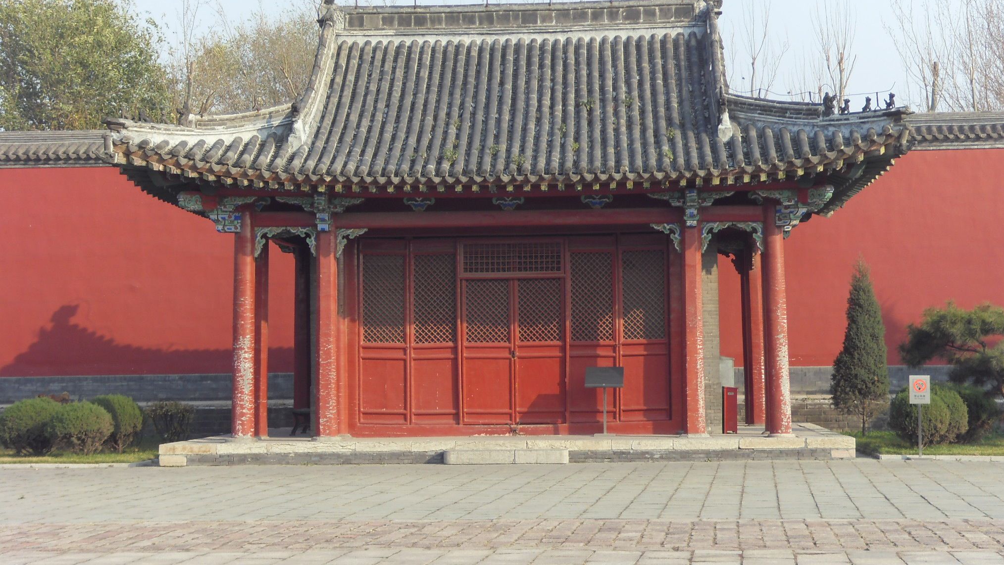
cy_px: 264
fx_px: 2343
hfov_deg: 24.2
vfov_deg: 13.7
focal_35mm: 88
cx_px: 499
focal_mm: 13.7
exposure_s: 1/250
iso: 80
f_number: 4.2
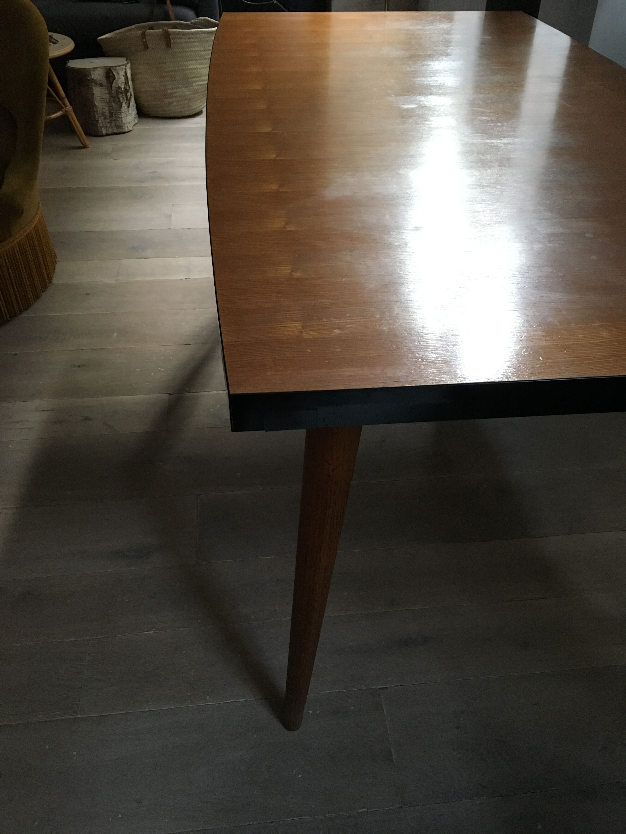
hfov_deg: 48.2
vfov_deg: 61.7
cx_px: 313
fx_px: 699
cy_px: 417
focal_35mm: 29
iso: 250
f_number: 2.2
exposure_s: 1/33
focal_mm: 4.15
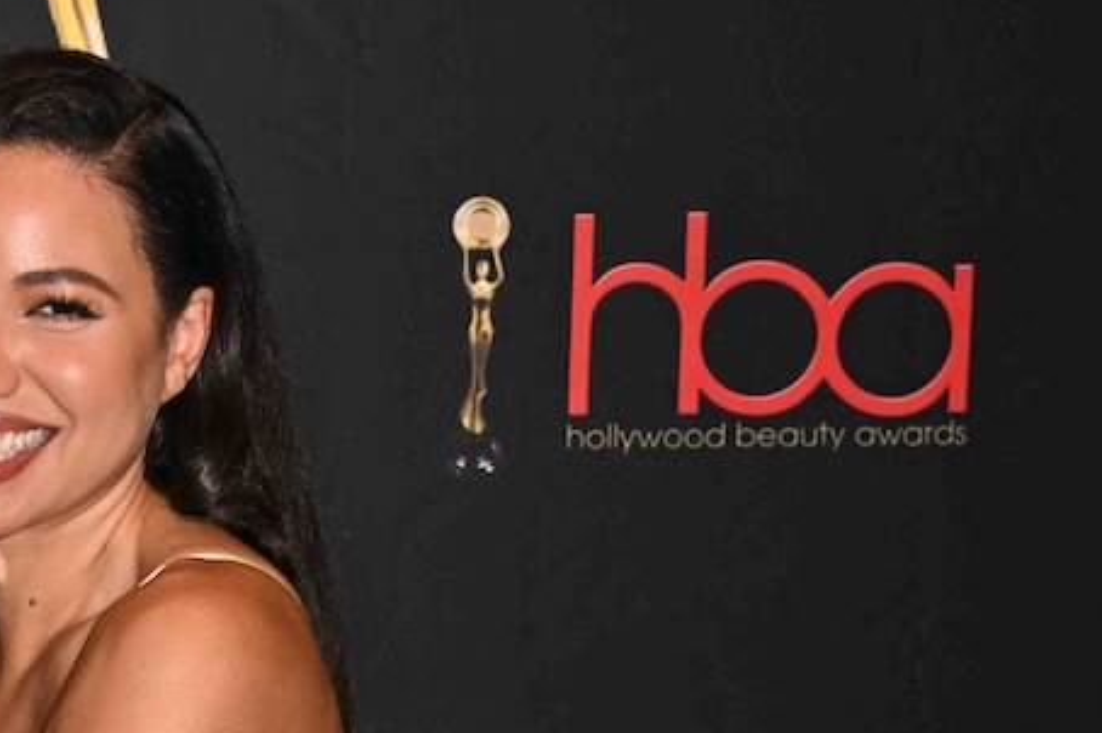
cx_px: -146
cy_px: 919
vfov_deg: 8.6
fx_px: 4833
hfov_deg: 12.7
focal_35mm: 158
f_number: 5.6
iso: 2000
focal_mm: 56
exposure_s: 1/320
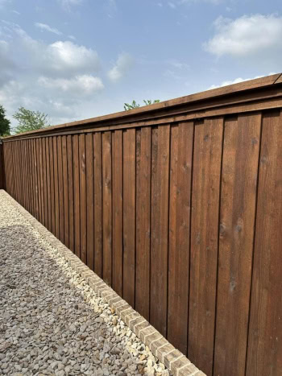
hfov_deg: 56.8
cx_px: 141
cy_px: 188
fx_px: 261
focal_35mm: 24
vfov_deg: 71.6
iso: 80
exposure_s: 1/4016
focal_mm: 6.9
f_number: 1.8
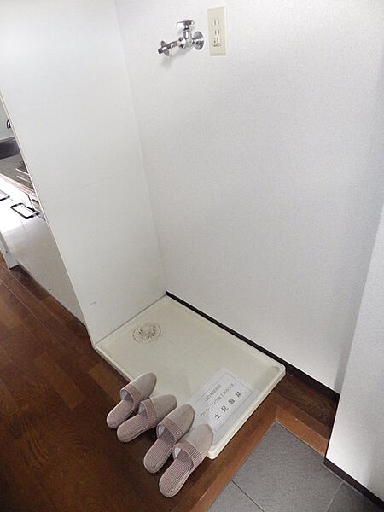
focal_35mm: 22
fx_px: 325
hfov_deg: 61.1
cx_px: 192
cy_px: 256
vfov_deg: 76.4
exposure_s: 1/45
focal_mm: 4
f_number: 3.1
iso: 800
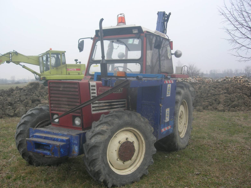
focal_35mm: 39
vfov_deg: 36.8
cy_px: 94
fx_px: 283
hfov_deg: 47.9
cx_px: 123
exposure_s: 1/154
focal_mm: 7.8
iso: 64
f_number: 2.8
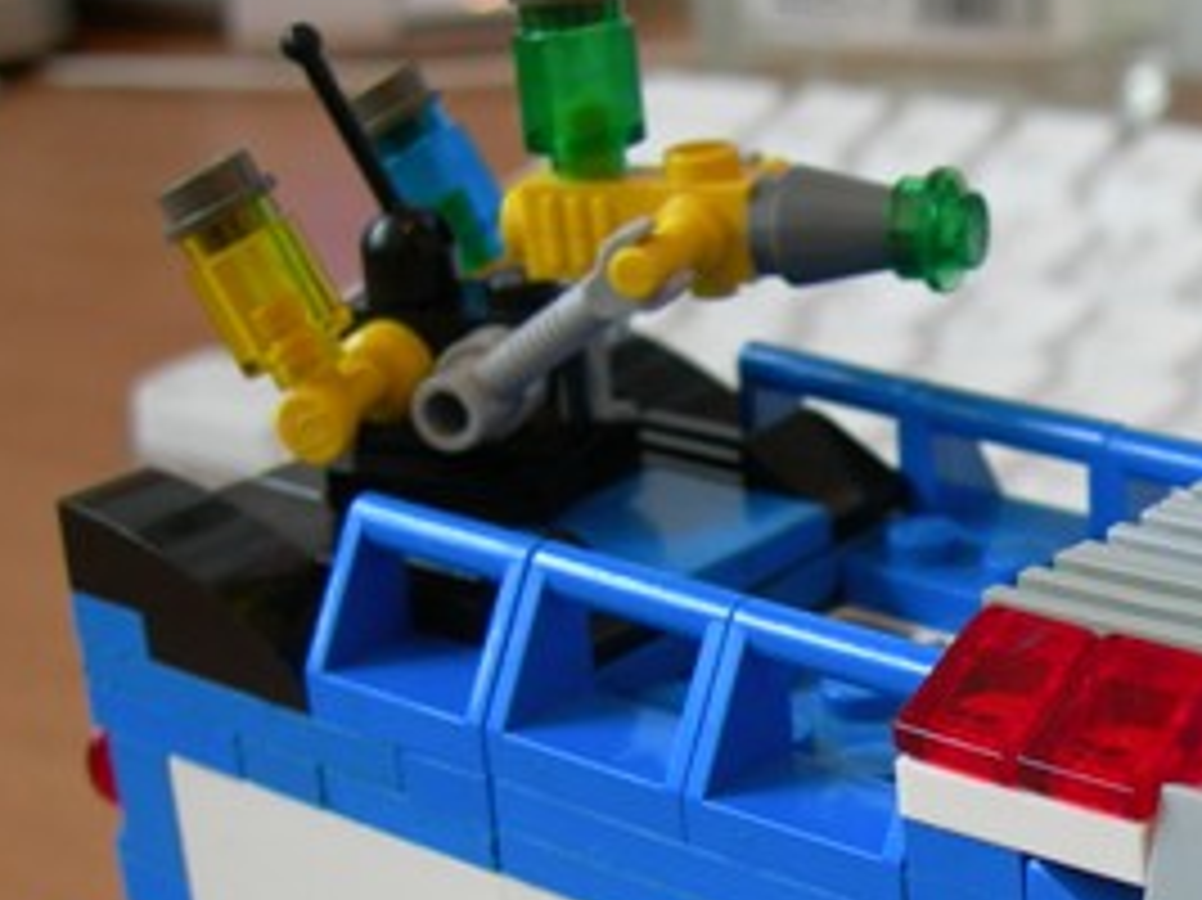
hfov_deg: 20.9
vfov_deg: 15.7
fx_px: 3158
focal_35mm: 91
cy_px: 1026
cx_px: 1170
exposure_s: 1/12
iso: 50
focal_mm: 7.8
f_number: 2.8
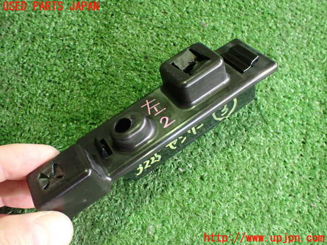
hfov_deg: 60.0
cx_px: 164
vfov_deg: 46.8
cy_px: 122
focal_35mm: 30
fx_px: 283
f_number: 2.3
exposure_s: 1/60
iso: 800
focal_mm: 5.4
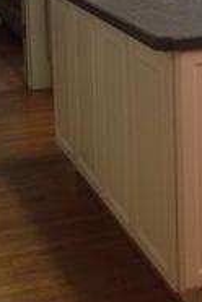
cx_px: 427
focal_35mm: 125
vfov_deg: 15.8
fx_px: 1052
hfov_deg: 10.0
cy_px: -47
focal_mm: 4.28
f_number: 2.4
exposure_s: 1/20
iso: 125
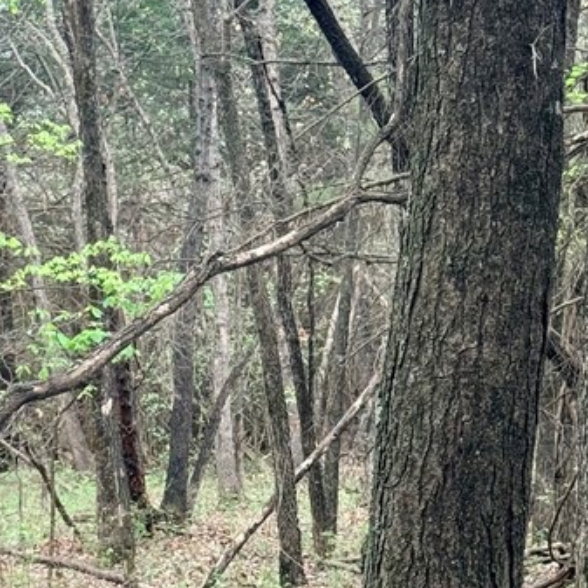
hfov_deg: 13.5
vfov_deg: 13.5
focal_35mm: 129
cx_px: 215
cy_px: 476
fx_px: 2479
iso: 80
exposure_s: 1/669
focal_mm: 6.76
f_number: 1.78
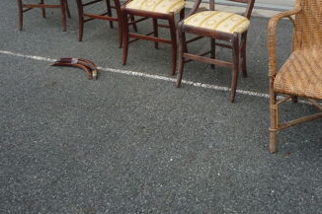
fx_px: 411
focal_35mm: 46
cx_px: 211
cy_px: 52
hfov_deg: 42.3
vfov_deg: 28.8
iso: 100
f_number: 4
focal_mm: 5.2
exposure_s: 1/125
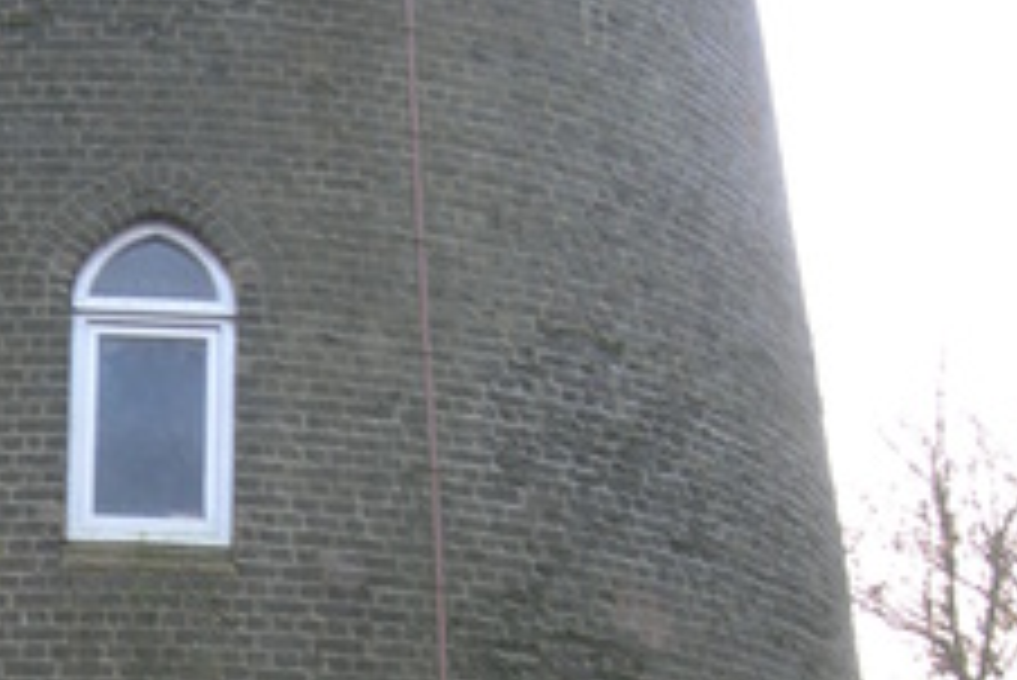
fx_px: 2968
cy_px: 739
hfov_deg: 19.0
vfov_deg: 12.8
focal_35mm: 105
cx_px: 45
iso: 50
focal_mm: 7.8
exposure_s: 1/33.1
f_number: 2.8
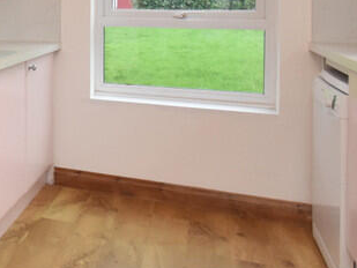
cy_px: -16
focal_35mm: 53
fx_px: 543
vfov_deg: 26.0
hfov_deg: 31.0
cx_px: -67
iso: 800
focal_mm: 11
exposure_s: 1/160
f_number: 4.5
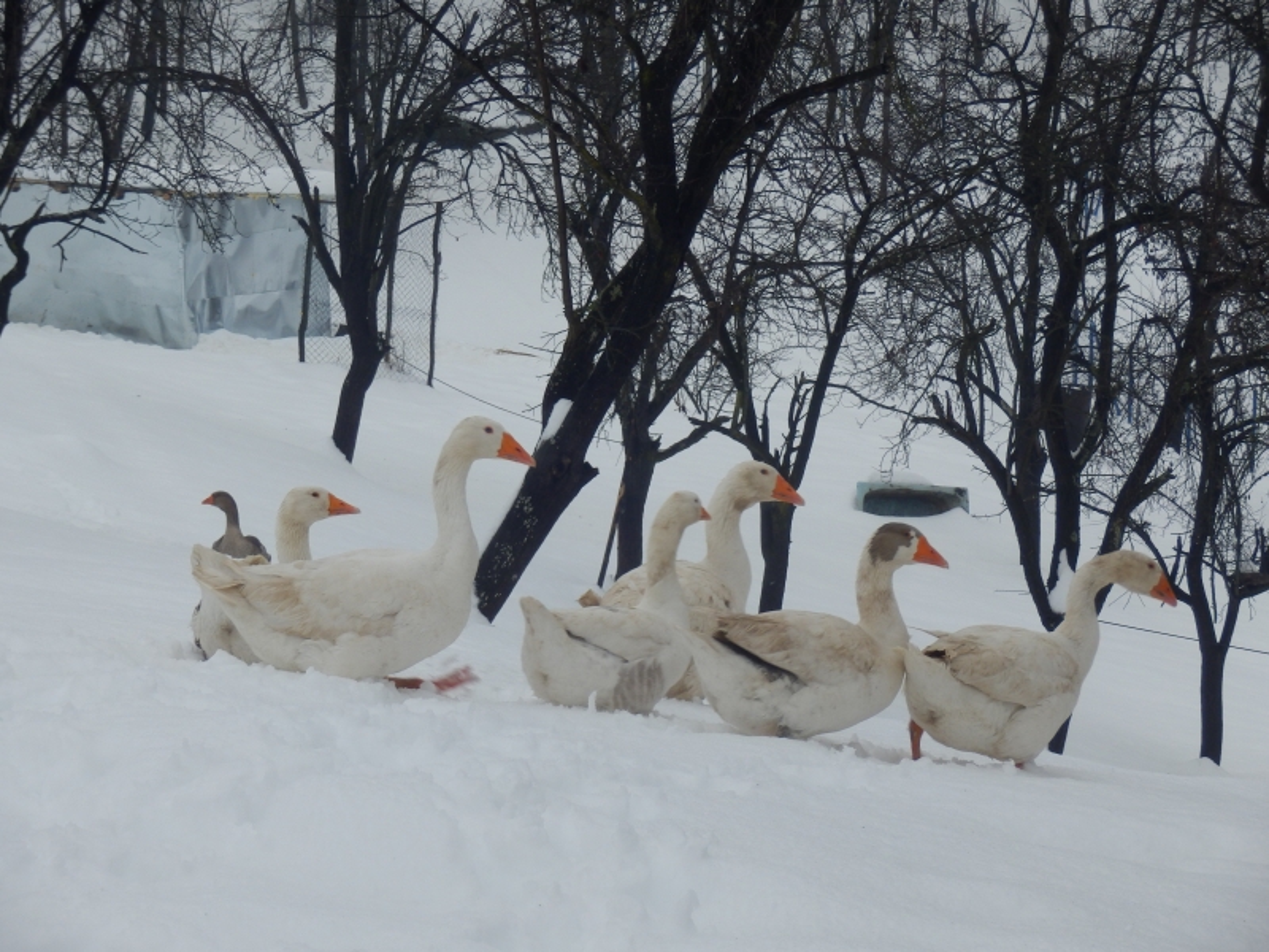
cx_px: 634
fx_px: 4546
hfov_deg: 15.9
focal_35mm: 124
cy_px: 476
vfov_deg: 12.0
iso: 100
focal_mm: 21.9
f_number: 5.7
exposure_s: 1/125
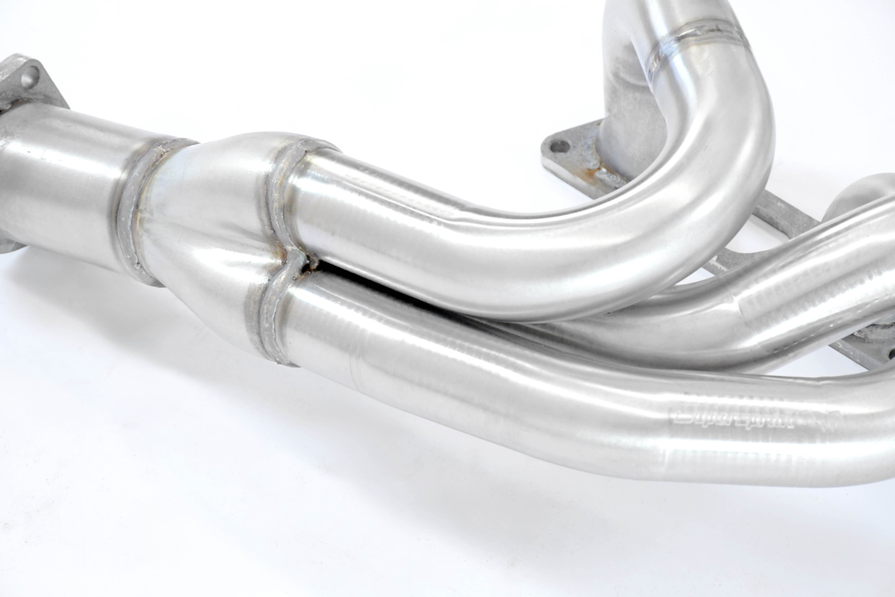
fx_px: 3729
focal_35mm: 150
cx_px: 448
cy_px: 298
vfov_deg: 9.1
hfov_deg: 13.7
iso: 2500
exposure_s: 1/160
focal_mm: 100
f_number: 10
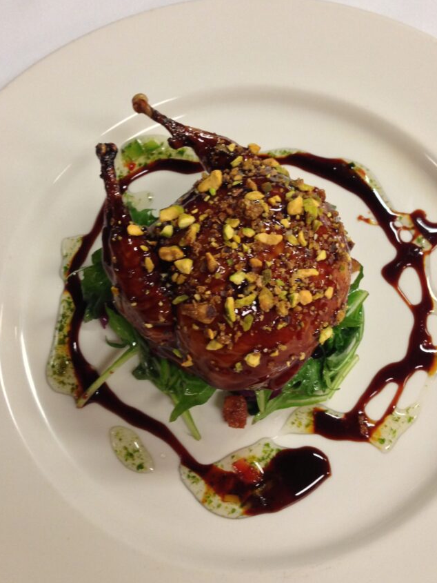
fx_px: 673
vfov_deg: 46.8
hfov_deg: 35.9
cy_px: 275
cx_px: 238
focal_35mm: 40
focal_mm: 4.13
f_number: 2.4
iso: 160
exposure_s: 1/20
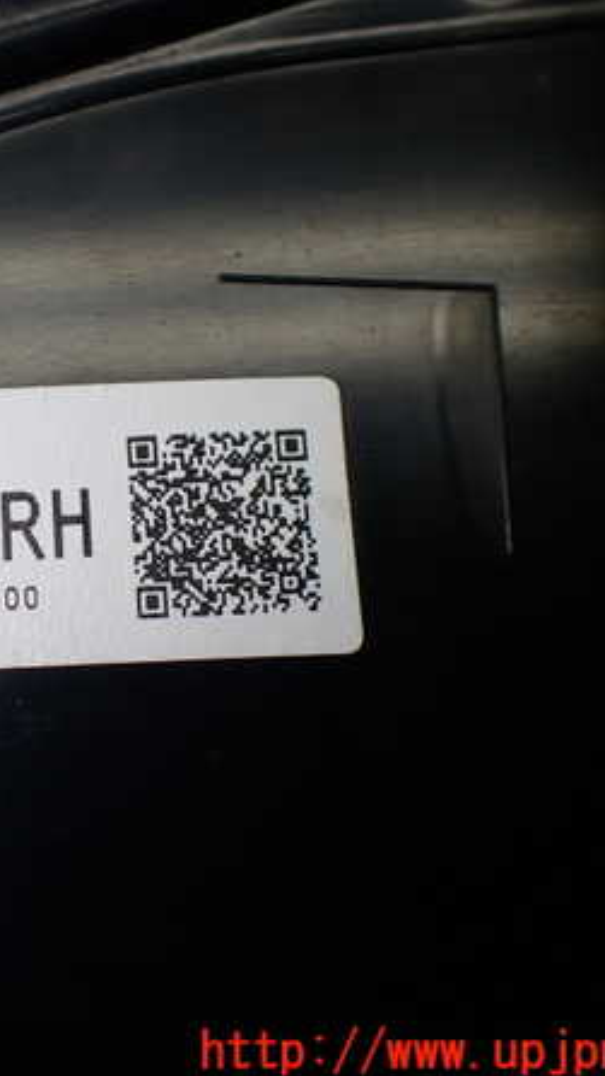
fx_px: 1254
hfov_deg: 25.9
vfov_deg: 46.4
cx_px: 22
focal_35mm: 44
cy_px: 540
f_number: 2.3
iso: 100
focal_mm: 5.4
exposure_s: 1/160
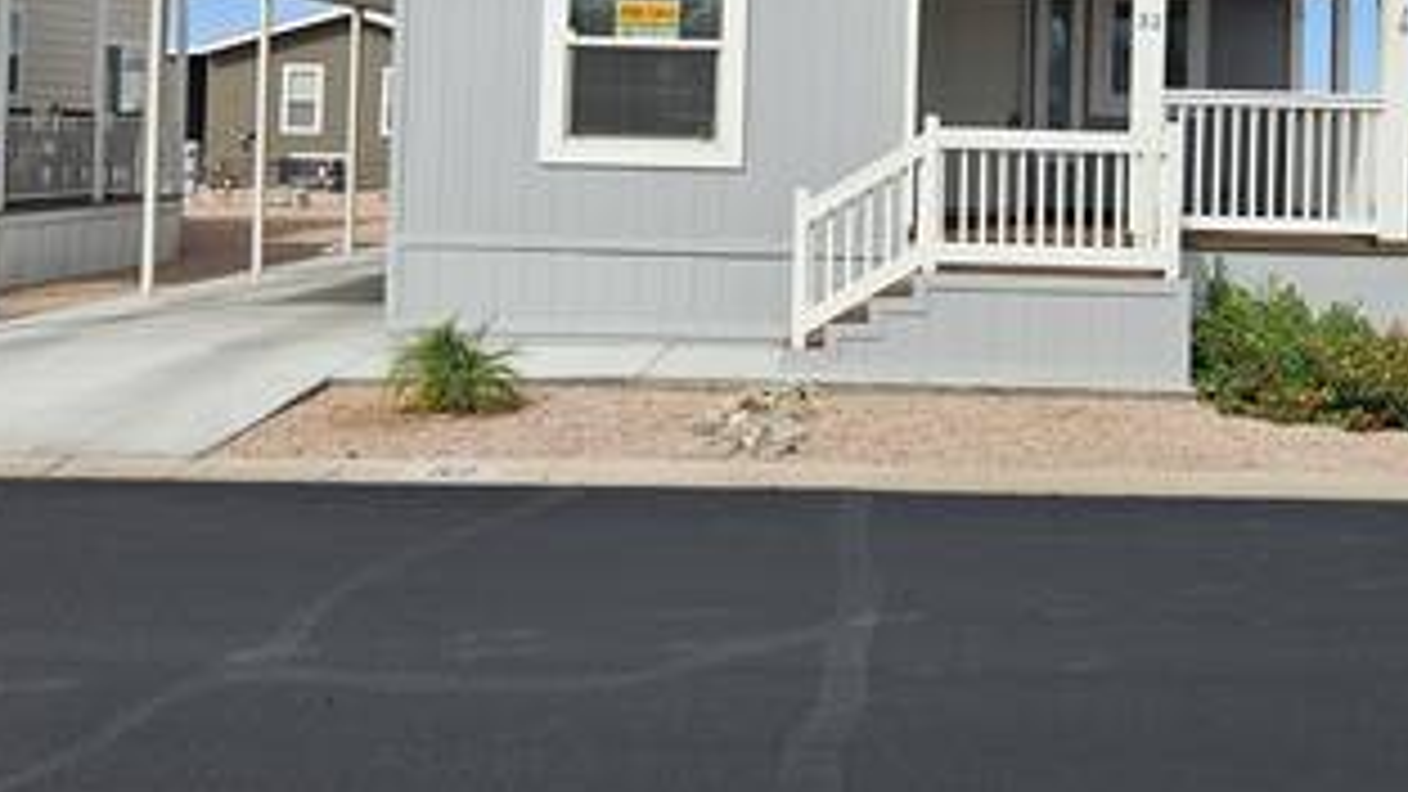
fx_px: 1531
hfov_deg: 48.8
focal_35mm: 41
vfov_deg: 28.2
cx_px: 909
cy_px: 122
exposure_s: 1/2797
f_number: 1.8
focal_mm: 5.4
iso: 25
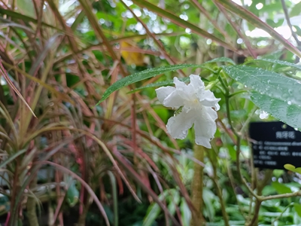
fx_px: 217
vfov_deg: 54.9
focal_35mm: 25
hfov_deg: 69.4
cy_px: 113
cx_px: 150
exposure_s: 1/50
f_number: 1.79
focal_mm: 4.71
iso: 751
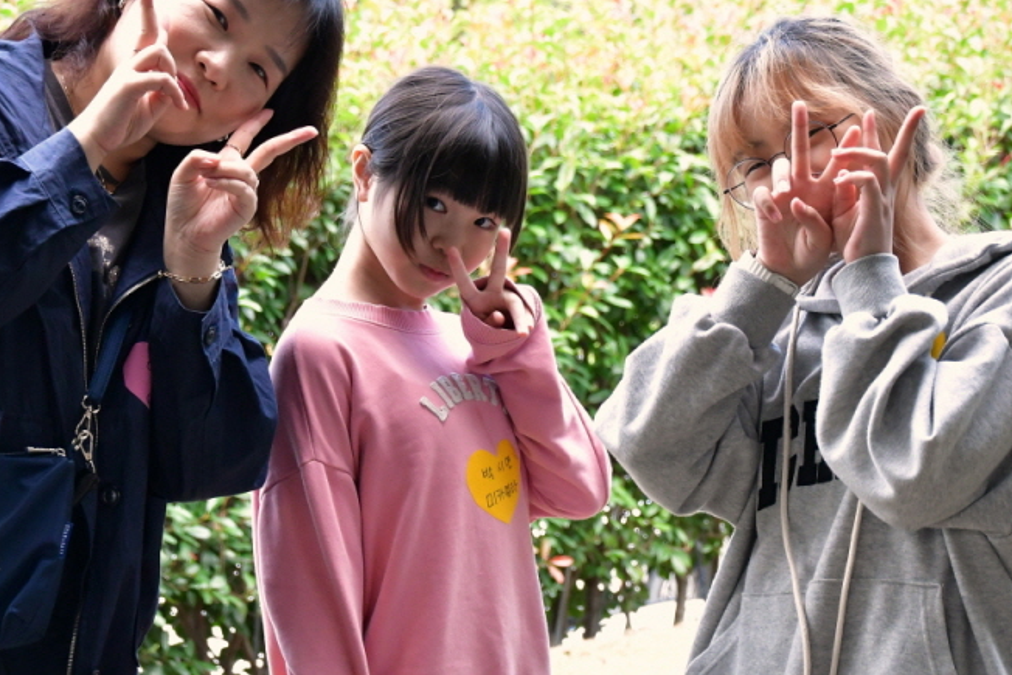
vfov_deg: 6.7
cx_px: 526
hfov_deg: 10.0
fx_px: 5792
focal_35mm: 206
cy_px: 256
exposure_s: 1/125
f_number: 9
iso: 1800
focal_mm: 75
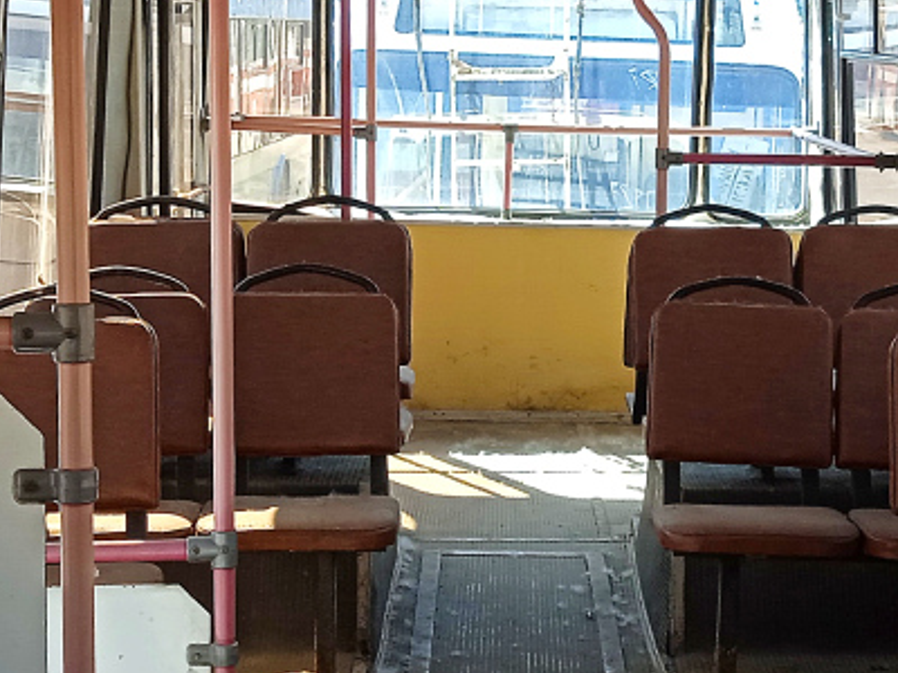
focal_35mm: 91
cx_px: 561
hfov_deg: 21.5
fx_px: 2361
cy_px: 347
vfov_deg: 16.2
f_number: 2.2
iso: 100
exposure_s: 1/153
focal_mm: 3.43
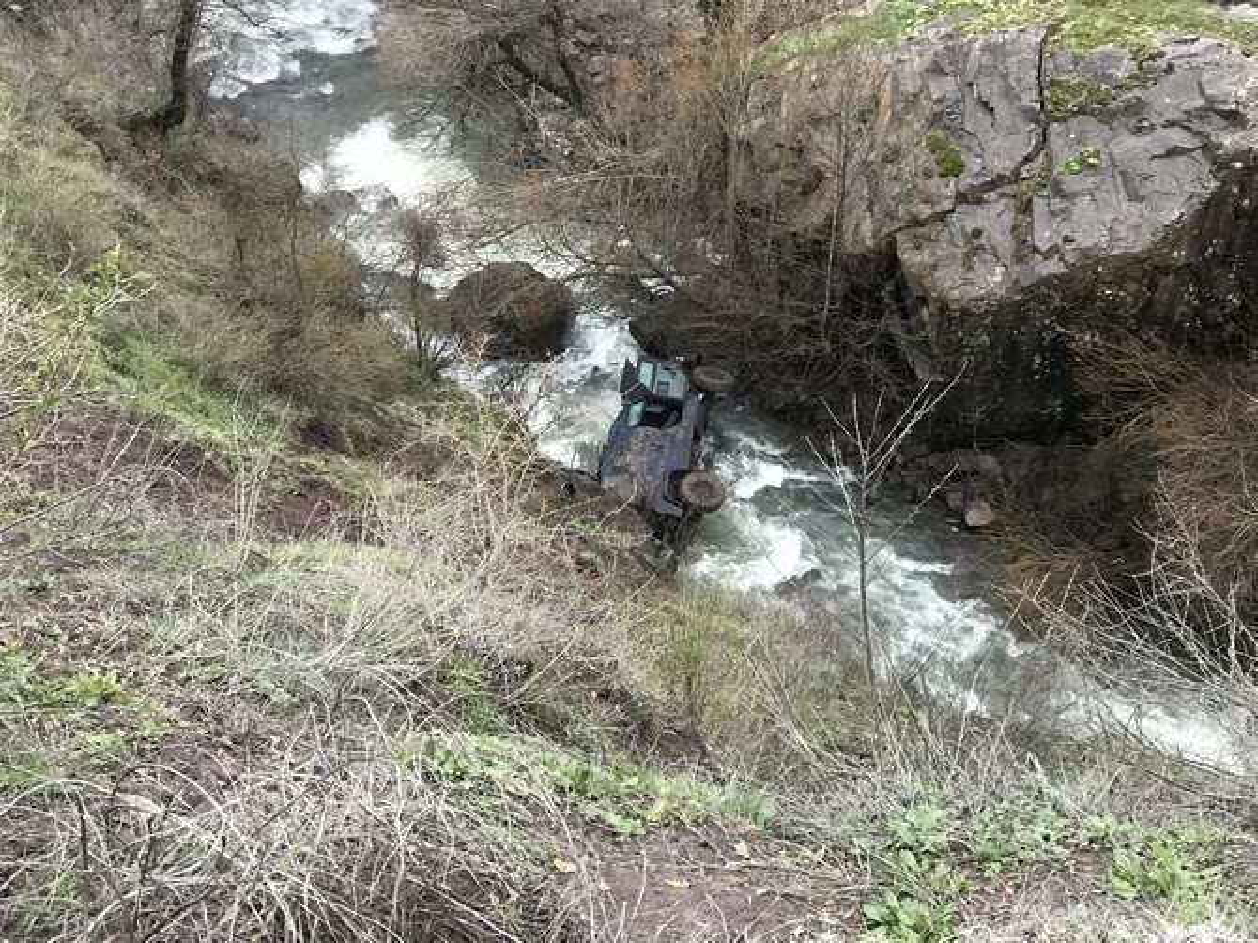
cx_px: 629
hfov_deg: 33.8
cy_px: 472
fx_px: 2071
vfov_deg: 25.6
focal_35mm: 57
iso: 250
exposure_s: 1/50
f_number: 2.8
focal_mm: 6.6
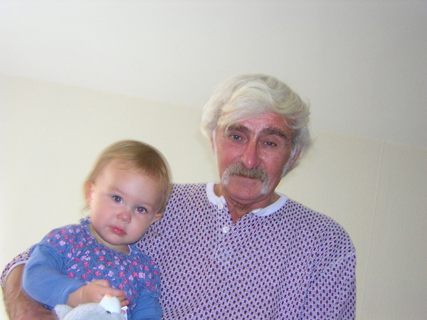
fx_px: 666
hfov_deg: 35.5
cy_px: 160
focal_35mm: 54
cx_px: 214
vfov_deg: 27.0
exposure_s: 1/8.6
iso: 400
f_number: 3.2
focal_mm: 7.1
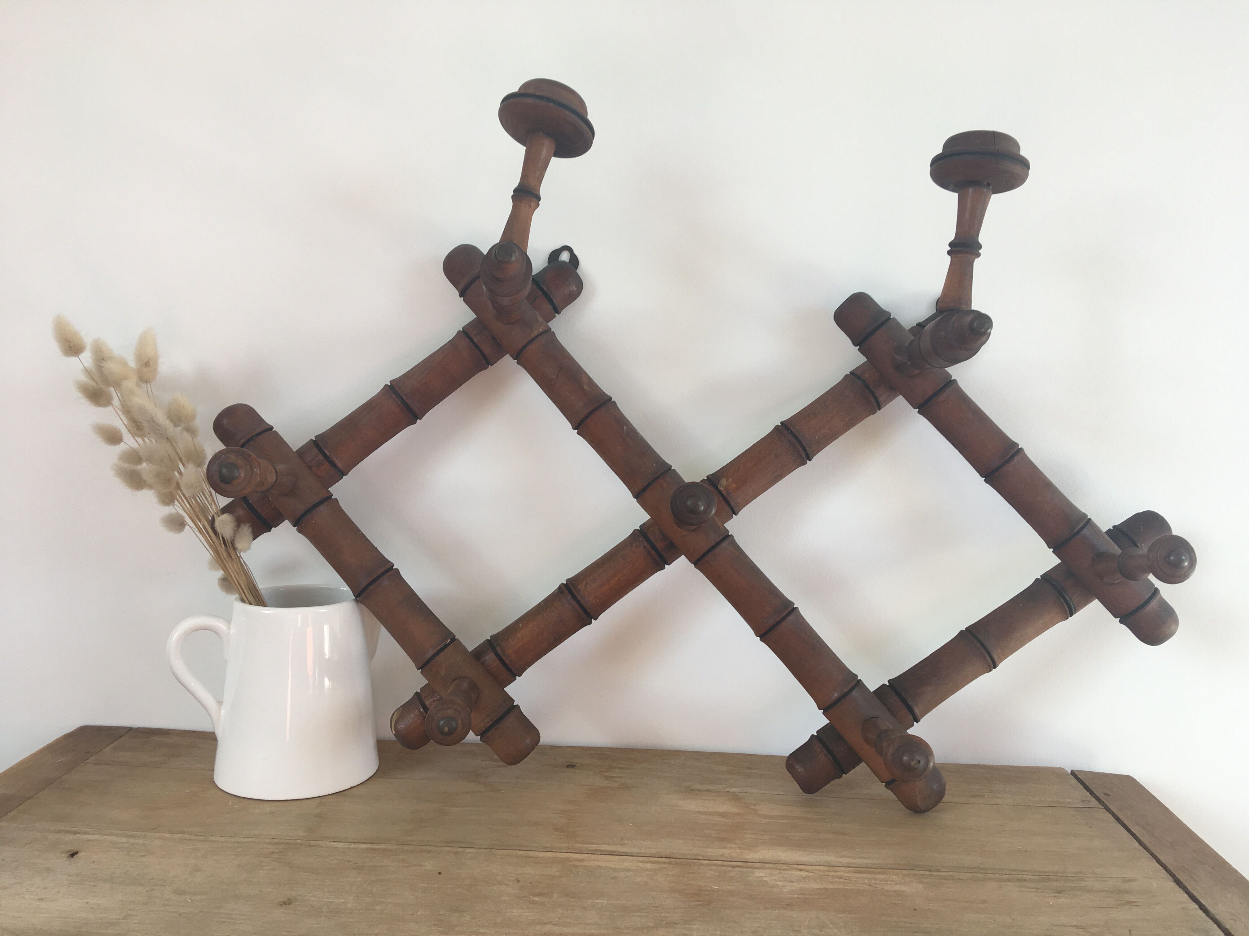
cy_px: 468
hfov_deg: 61.7
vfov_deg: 48.2
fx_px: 1046
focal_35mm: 29
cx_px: 624
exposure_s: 1/50
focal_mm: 4.15
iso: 25
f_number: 2.2
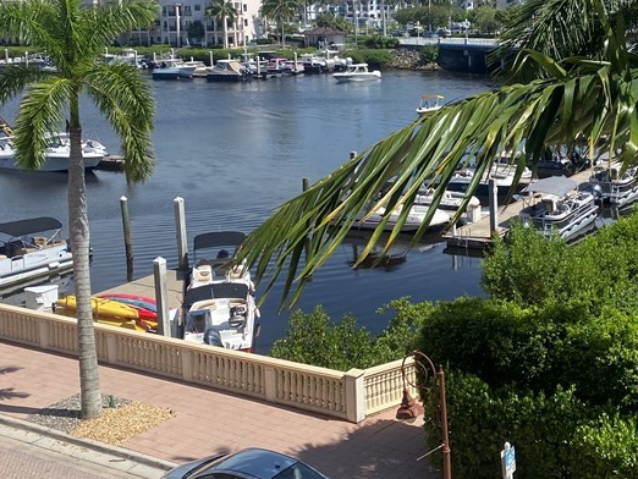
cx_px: 474
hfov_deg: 36.6
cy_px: 111
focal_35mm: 51
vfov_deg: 28.1
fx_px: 940
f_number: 1.8
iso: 32
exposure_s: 1/3300
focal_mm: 4.25
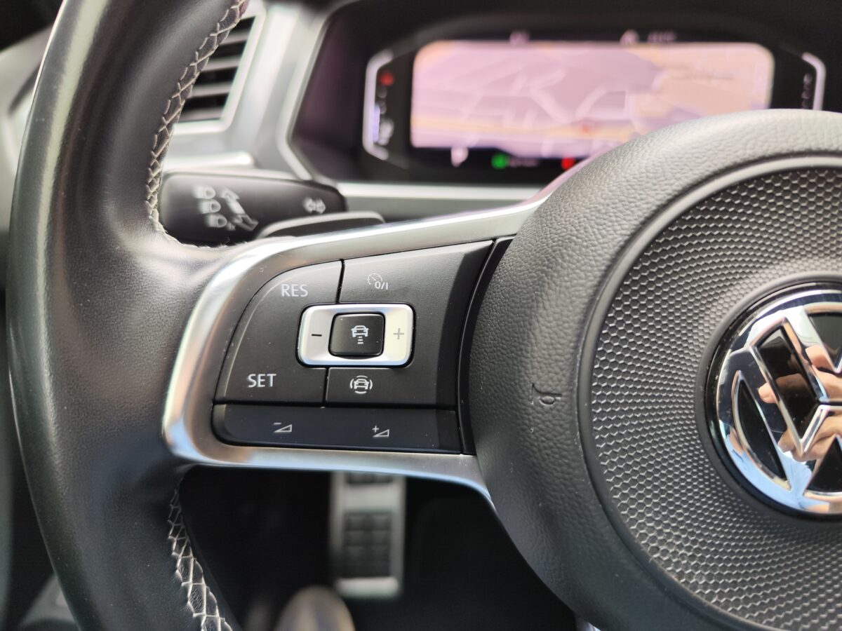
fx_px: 559
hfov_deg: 73.9
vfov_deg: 58.9
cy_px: 316
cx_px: 421
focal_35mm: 23
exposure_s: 1/100
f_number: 1.69
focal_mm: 7.01
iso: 128
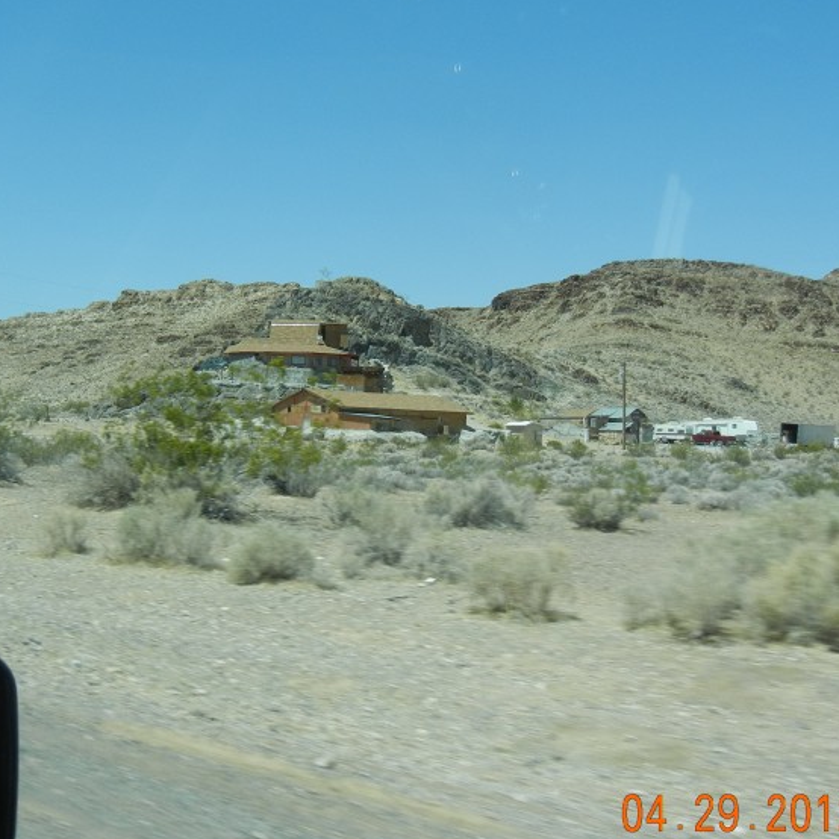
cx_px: 323
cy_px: 353
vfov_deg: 34.6
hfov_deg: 34.5
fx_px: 1344
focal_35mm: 49
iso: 160
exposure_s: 1/417
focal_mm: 5.4
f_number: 7
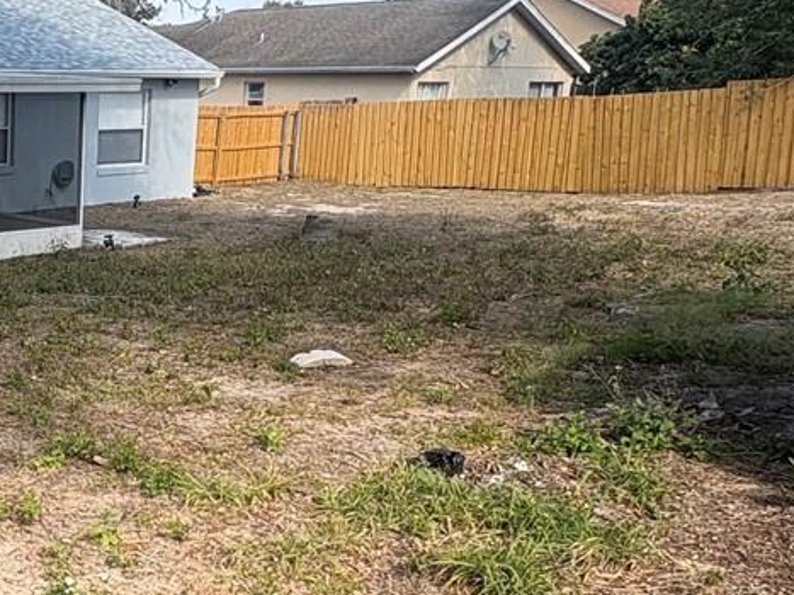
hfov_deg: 34.9
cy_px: 374
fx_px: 1101
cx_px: -51
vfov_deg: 30.1
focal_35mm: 48
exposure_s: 1/600
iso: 40
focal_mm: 2.22
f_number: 2.2
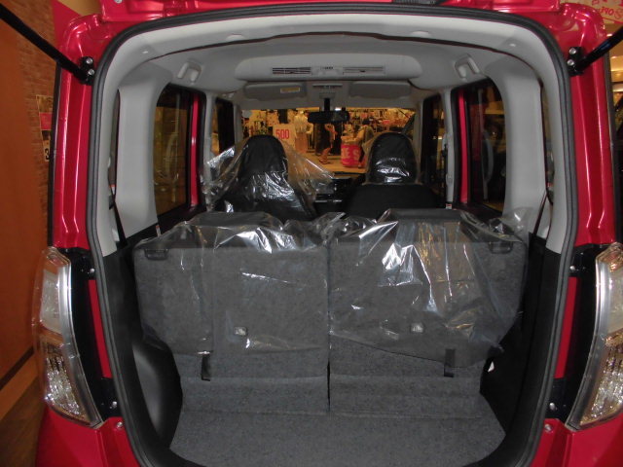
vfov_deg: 53.1
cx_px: 312
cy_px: 234
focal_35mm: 26
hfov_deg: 67.3
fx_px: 468
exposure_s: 1/60
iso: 160
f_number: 3.5
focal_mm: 4.6
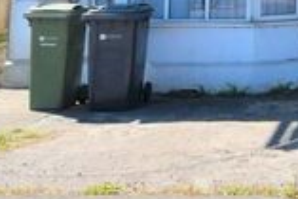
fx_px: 555
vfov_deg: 18.0
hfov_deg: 25.5
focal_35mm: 67
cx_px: 397
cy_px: -105
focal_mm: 10
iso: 200
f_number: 9
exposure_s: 1/320
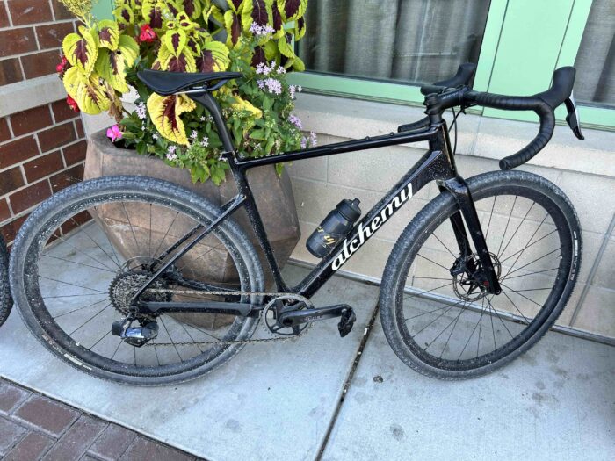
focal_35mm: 26
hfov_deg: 67.3
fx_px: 462
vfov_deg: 53.1
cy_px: 230
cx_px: 308
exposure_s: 1/129
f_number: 1.5
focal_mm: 5.7
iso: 32
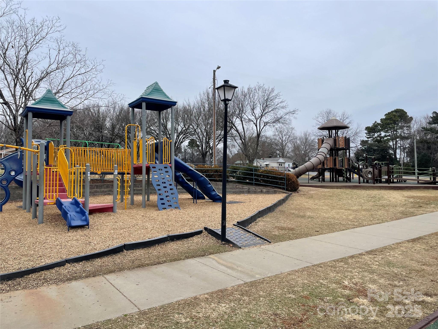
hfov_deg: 67.3
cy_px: 164
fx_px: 329
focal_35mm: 26
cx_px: 219
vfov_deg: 53.1
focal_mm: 4.2
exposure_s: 1/2174
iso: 32
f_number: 1.6
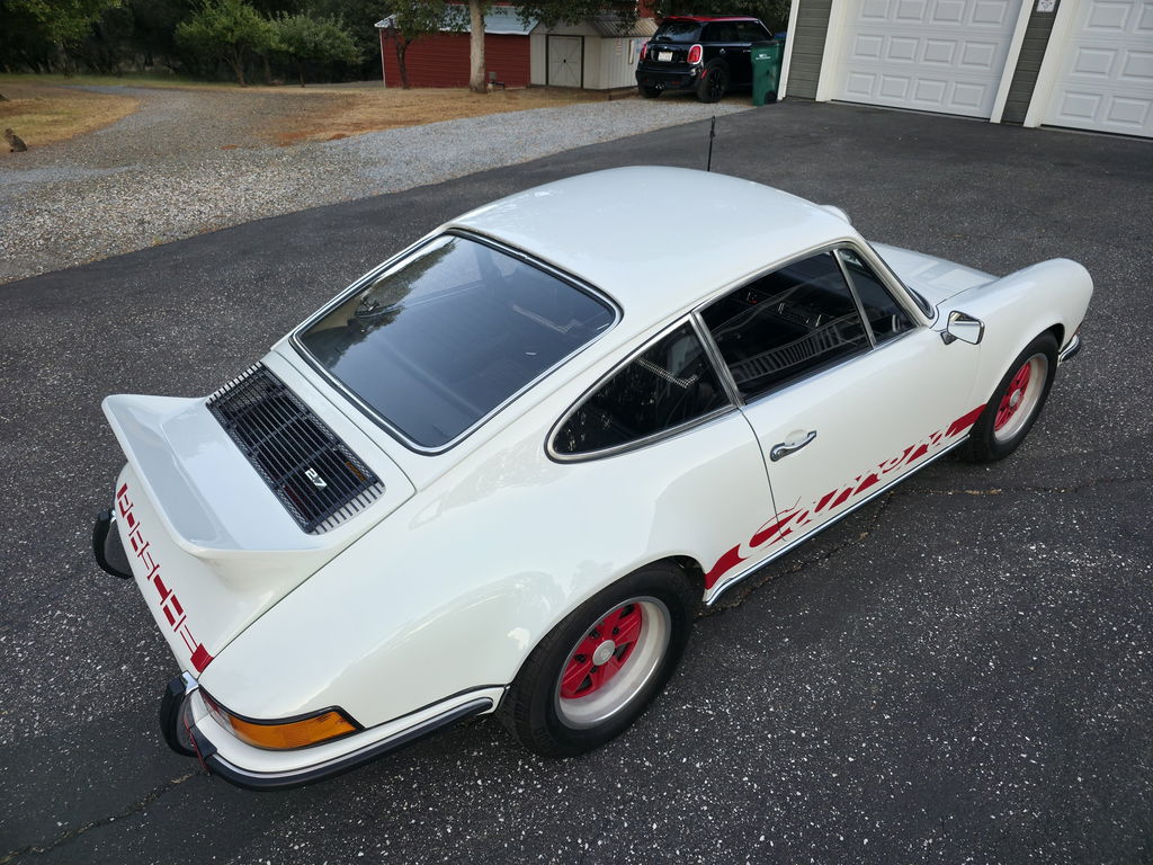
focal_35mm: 23
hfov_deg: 73.9
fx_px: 766
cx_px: 576
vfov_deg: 58.9
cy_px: 432
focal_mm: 6.3
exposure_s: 1/180
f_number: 1.7
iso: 80
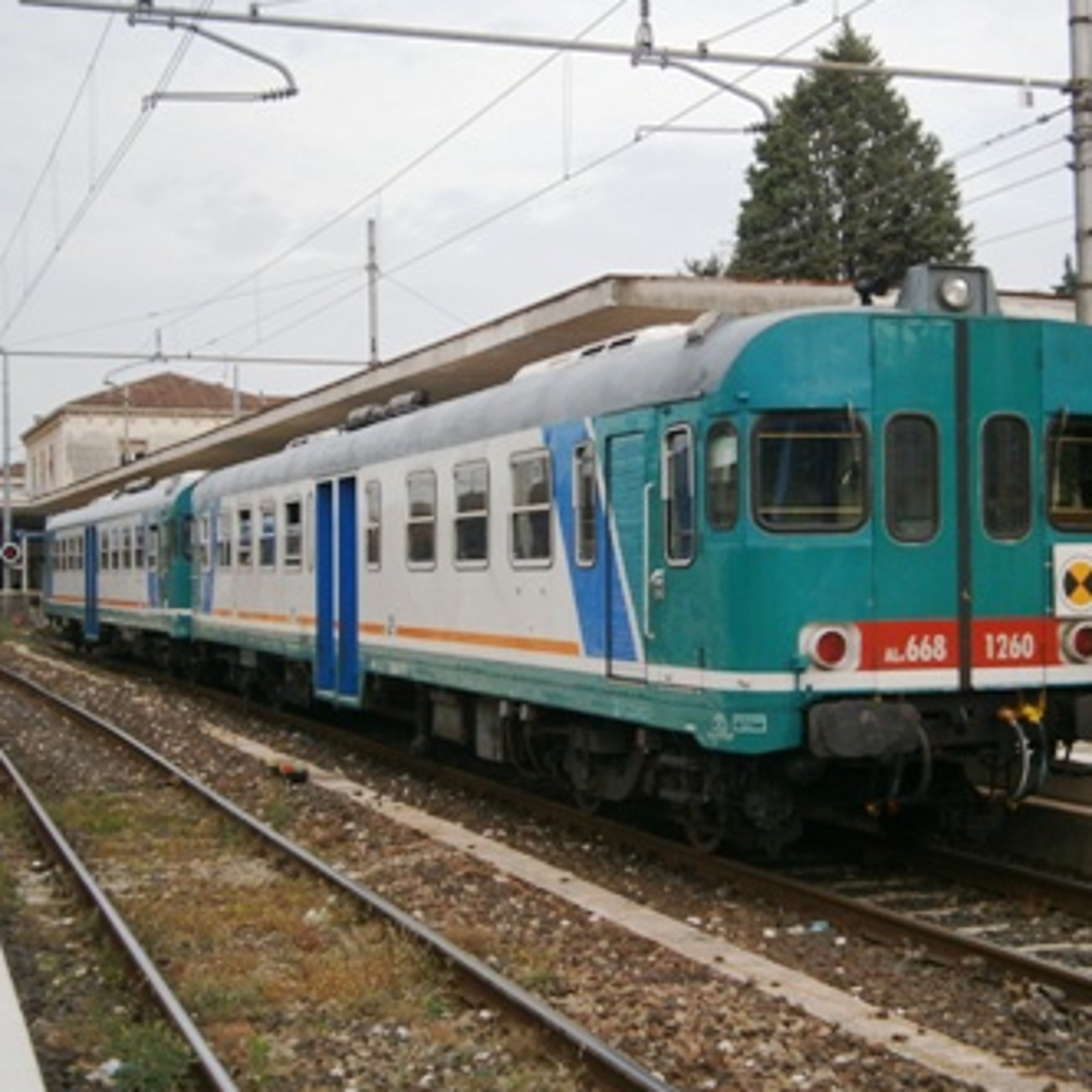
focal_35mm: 56
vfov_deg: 30.6
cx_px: 697
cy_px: 543
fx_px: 1999
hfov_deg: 30.4
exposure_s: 1/500
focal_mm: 8.3
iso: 80
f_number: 3.4
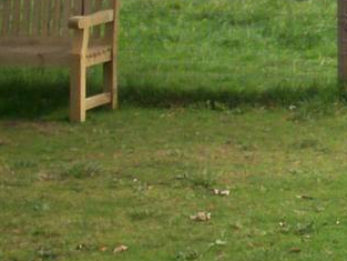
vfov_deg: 7.9
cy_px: -149
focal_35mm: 184
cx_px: 778
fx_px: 1845
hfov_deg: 9.7
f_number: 4.5
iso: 100
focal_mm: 5.9
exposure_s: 1/177
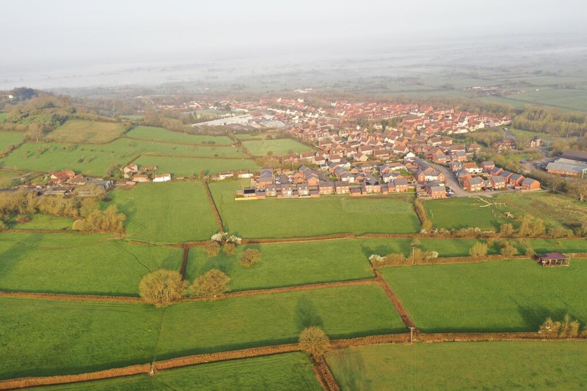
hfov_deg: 65.5
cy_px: 196
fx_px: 457
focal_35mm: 28
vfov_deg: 46.4
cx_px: 294
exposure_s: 1/200
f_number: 5
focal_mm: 10.26
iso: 100
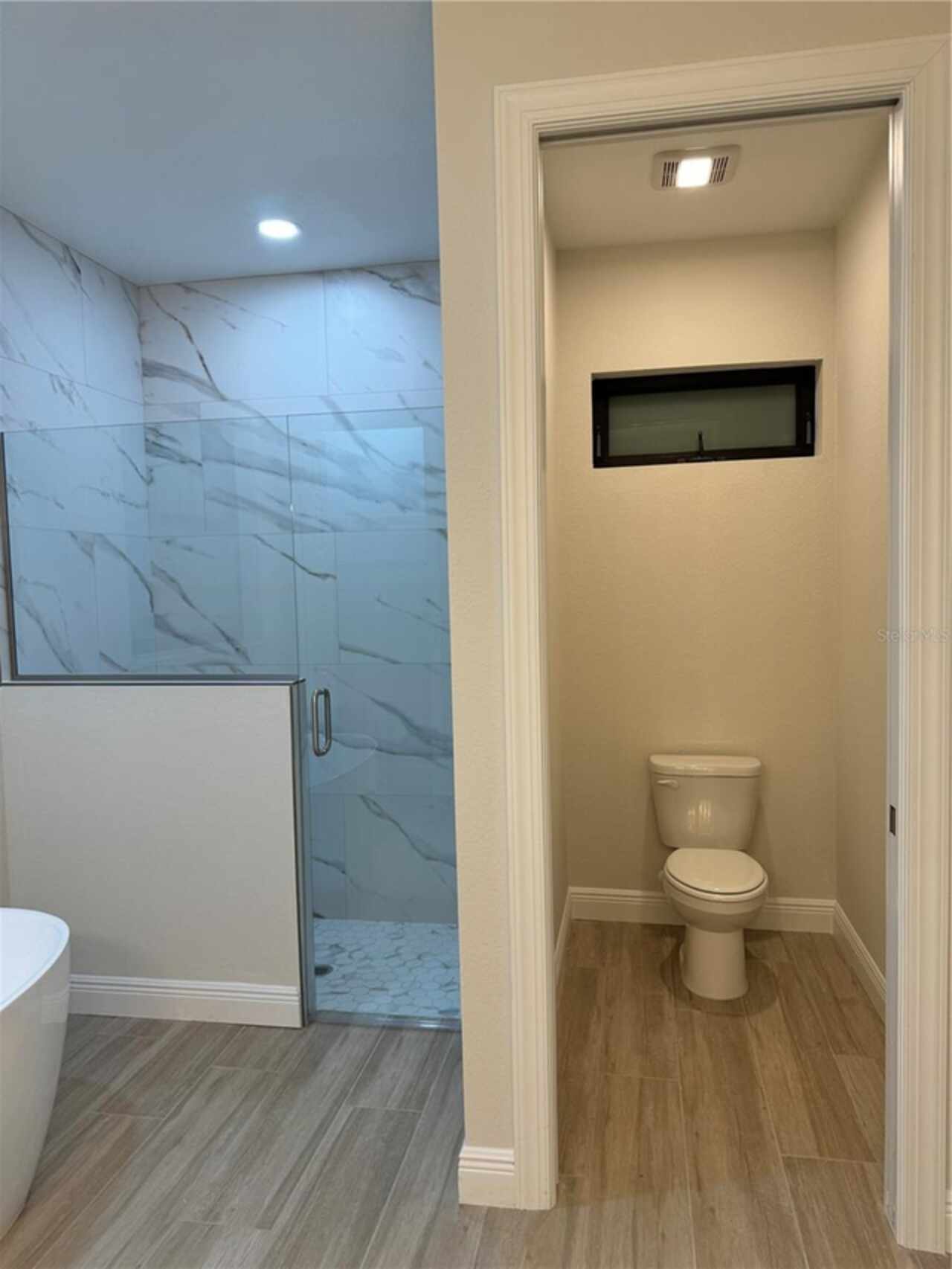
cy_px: 634
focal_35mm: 24
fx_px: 880
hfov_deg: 56.8
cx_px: 476
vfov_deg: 71.6
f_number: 1.78
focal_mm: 6.76
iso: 100
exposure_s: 1/120
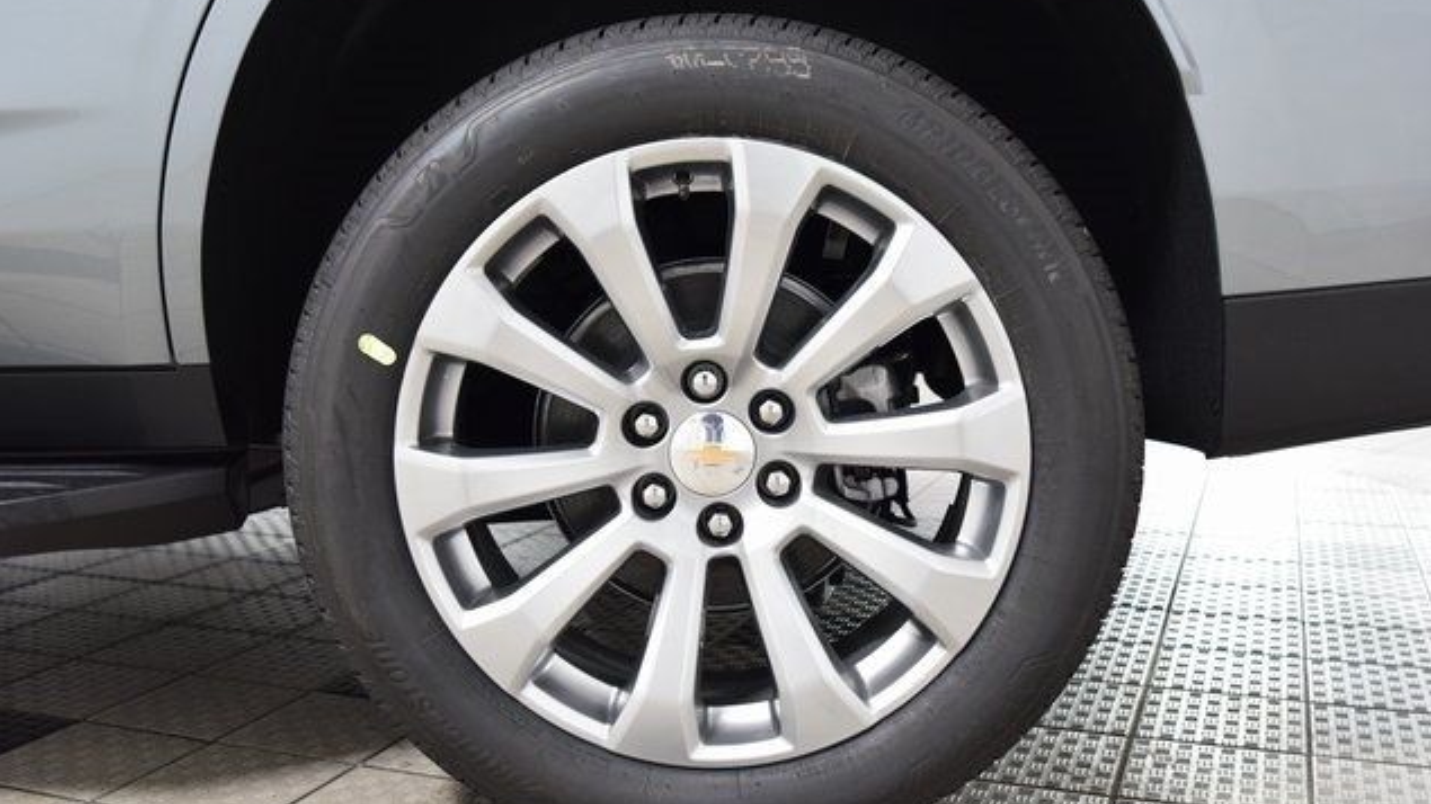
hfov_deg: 52.8
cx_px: 714
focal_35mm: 38
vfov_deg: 31.2
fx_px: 1442
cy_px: 447
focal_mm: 24
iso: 1600
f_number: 3.5
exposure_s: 1/60
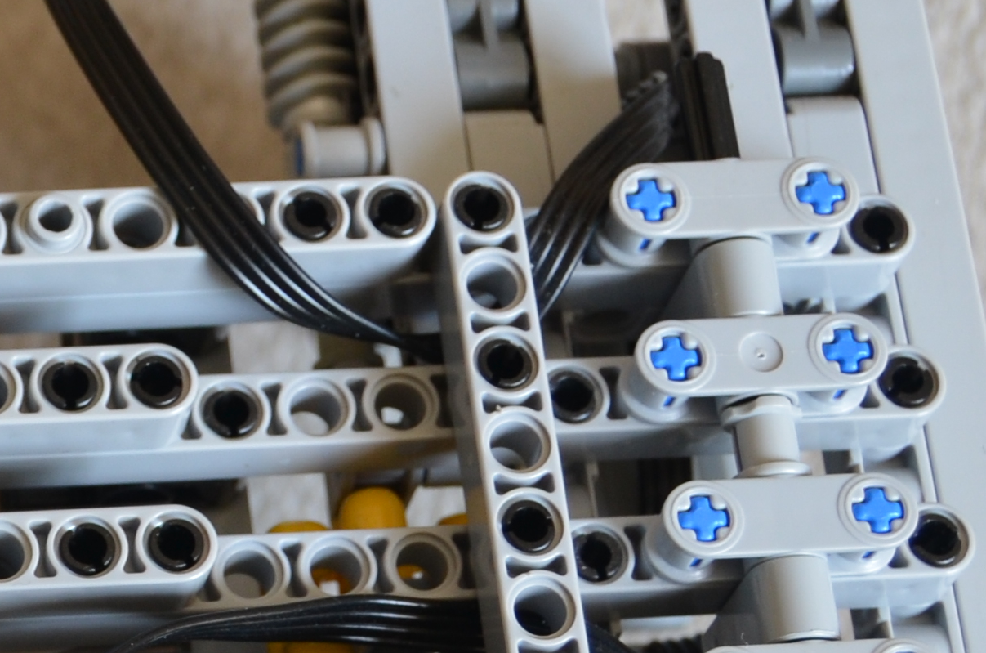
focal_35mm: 147
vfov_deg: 9.2
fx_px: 4017
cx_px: -406
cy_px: 597
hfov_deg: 13.3
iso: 220
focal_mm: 24
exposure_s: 1/60
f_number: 3.8
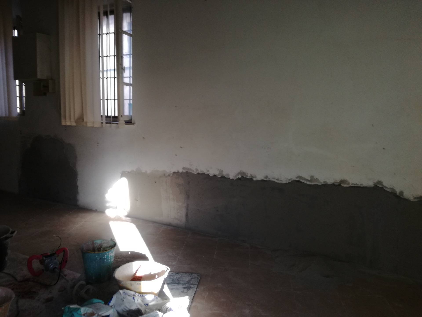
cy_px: 158
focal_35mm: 27
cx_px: 211
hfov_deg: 65.3
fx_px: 329
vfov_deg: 51.4
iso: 80
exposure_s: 1/50
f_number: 2
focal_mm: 3.79
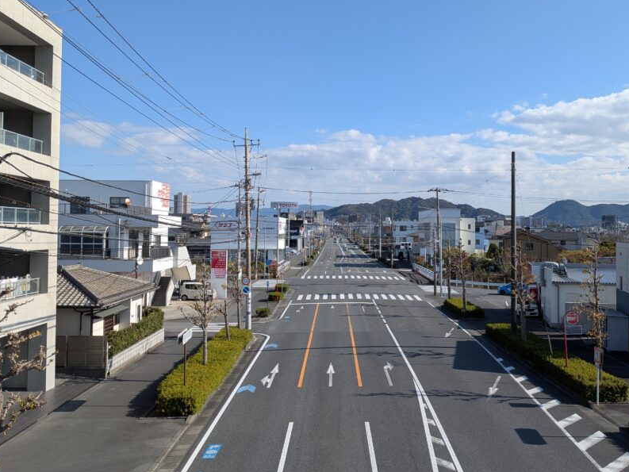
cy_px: 201
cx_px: 358
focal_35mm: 31
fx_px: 563
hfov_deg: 58.1
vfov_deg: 45.3
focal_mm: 4.53
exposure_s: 1/1802
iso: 27
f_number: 1.7
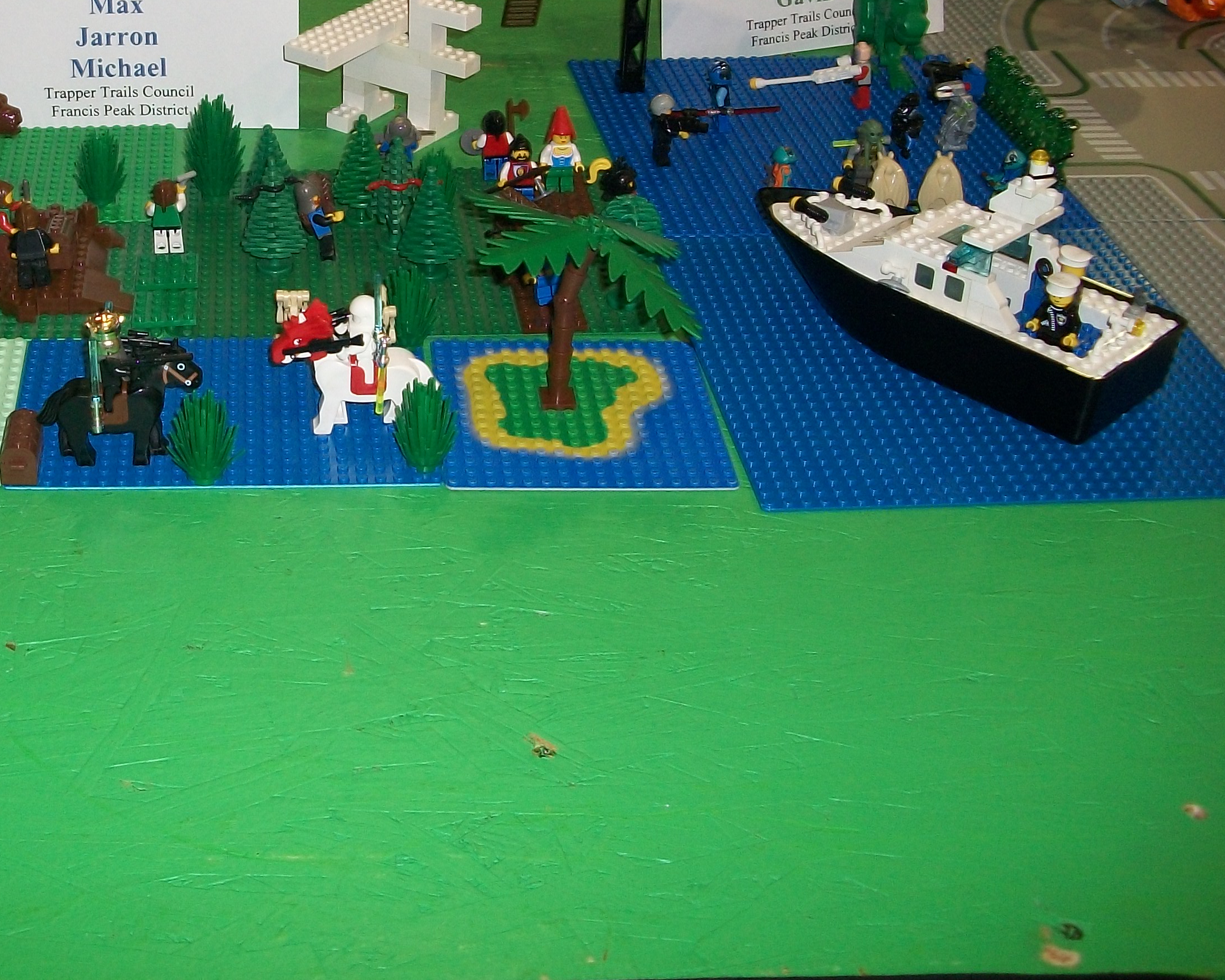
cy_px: 223
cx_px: 265
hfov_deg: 35.0
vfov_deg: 28.6
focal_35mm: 52
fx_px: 1885
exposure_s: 1/30
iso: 80
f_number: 2.9
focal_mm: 5.7
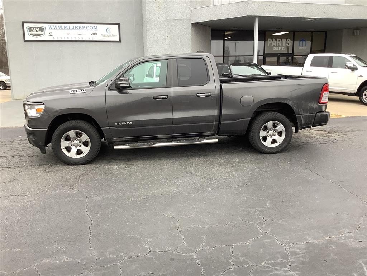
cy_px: 138
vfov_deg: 45.4
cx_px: 184
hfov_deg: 58.4
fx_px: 329
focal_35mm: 31
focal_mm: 3.3
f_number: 2.4
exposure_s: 1/120
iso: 80
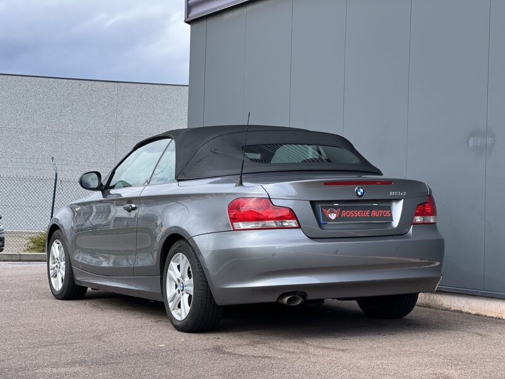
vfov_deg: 19.1
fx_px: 1123
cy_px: 190
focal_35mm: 77
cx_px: 252
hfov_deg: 25.3
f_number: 2.8
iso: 25
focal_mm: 9
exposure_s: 1/168
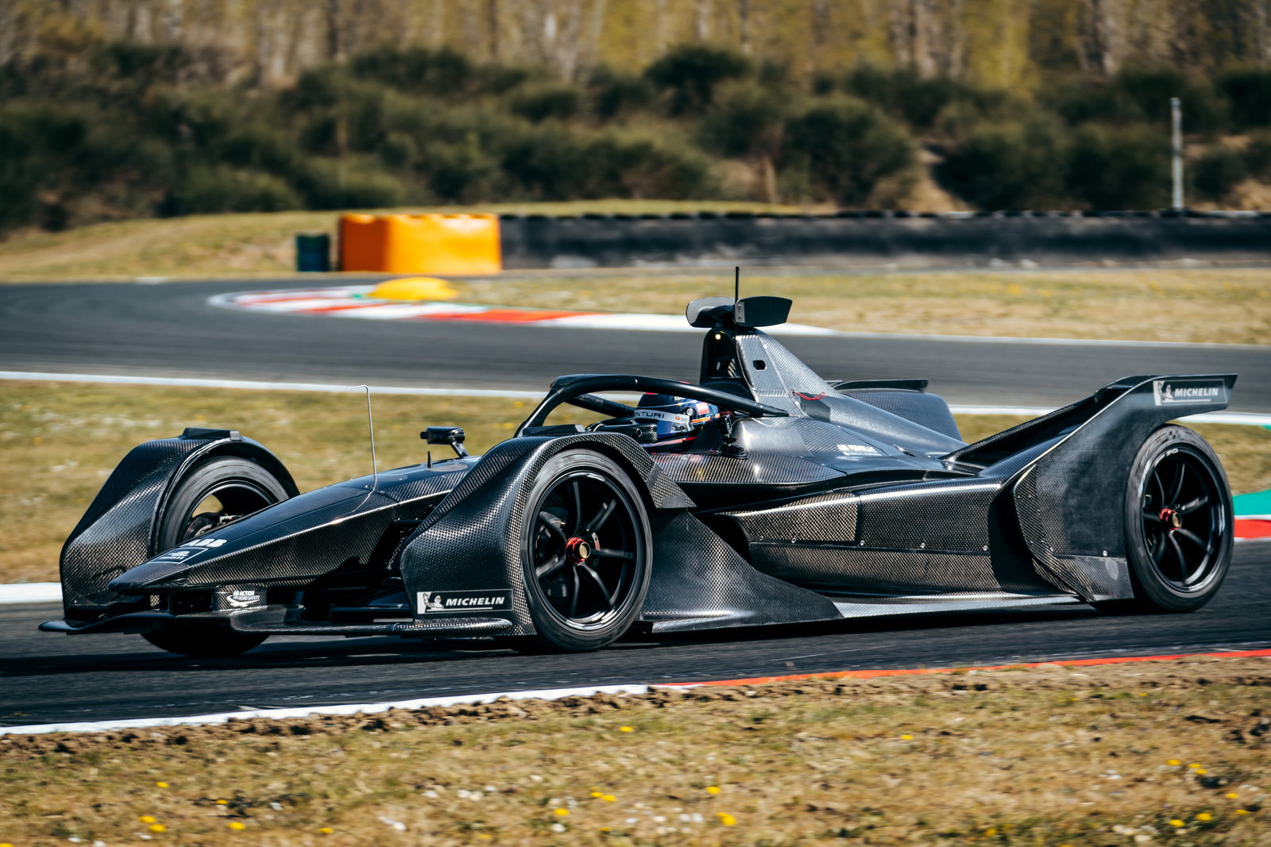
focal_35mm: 216
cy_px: 424
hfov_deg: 9.5
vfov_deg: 6.4
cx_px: 636
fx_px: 7626
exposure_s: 1/640
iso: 160
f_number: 6.3
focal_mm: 216
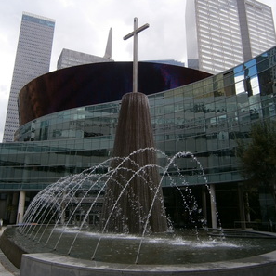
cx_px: 138
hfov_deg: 52.5
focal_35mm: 31
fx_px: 280
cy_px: 121
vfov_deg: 52.4
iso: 80
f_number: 2.8
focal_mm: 4.7
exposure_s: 1/640
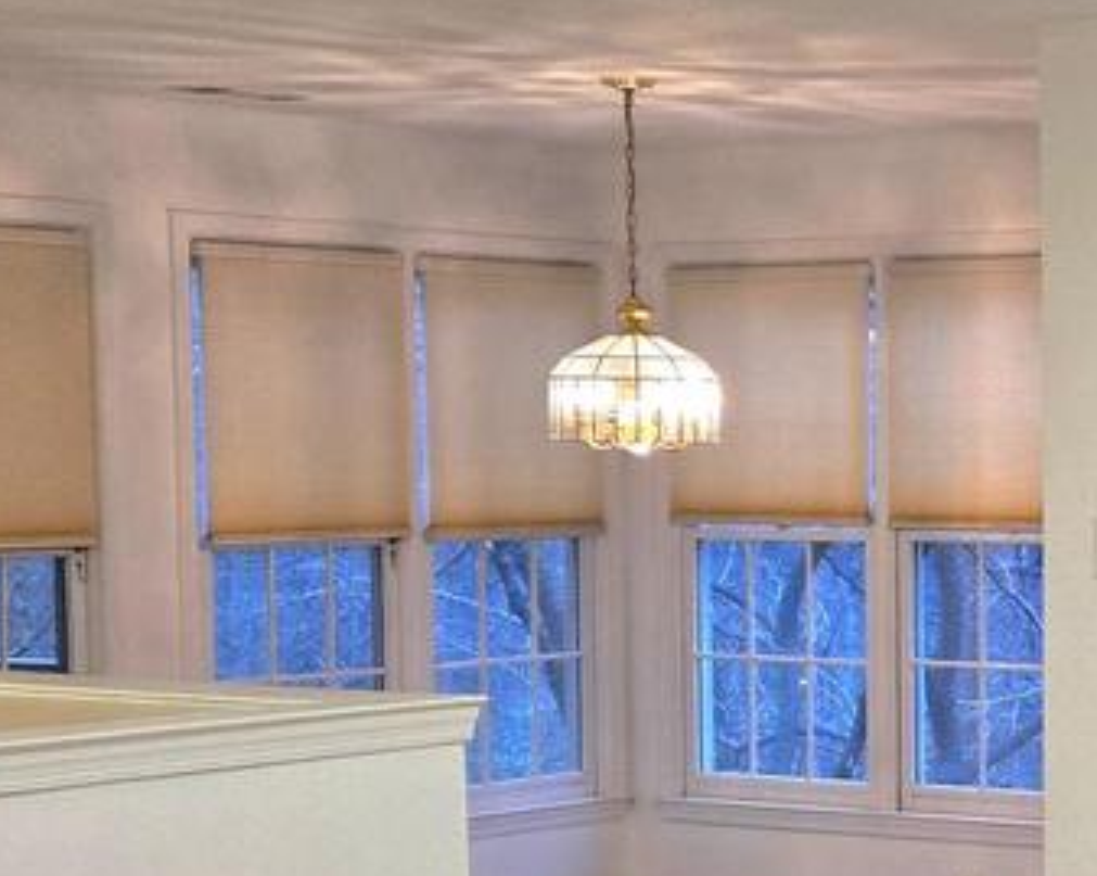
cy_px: 645
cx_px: 1416
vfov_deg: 15.9
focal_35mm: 96
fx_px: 3114
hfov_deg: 18.6
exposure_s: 1/120
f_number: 1.8
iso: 320
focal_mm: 5.4
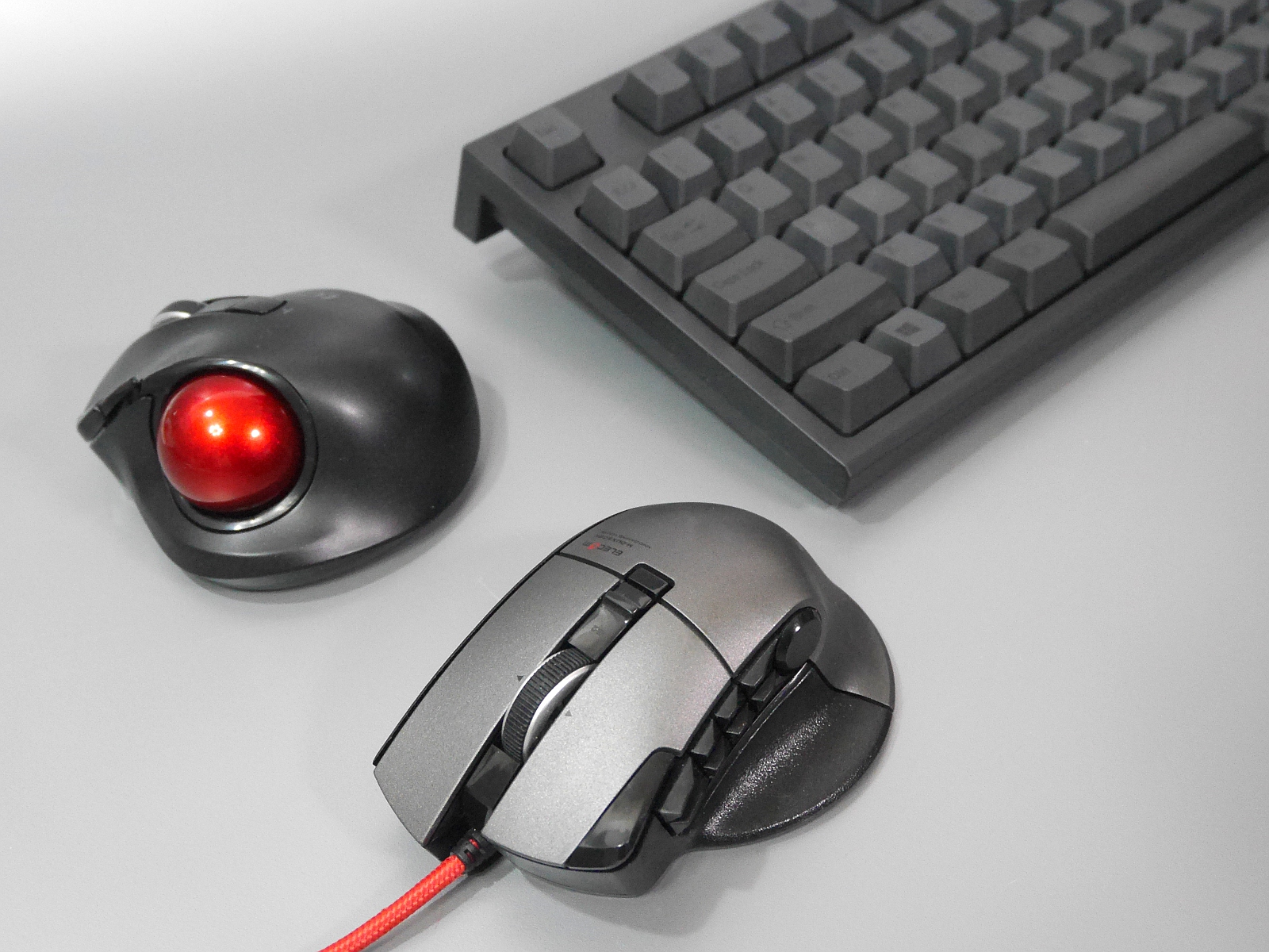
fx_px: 1613
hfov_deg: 42.9
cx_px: 634
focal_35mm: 44
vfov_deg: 32.9
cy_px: 476
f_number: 4.6
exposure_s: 1/60
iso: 2000
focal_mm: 22
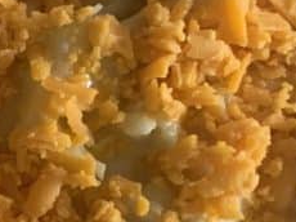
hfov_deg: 10.3
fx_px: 1392
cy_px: 258
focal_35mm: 163
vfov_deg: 9.0
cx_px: -436
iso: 250
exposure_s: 1/60
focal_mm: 4.25
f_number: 1.8
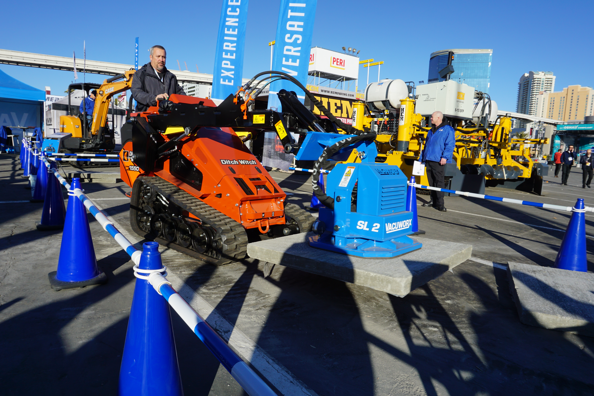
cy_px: 198
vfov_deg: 53.1
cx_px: 297
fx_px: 396
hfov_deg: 73.7
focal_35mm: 24
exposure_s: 1/125
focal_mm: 16
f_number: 11
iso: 100
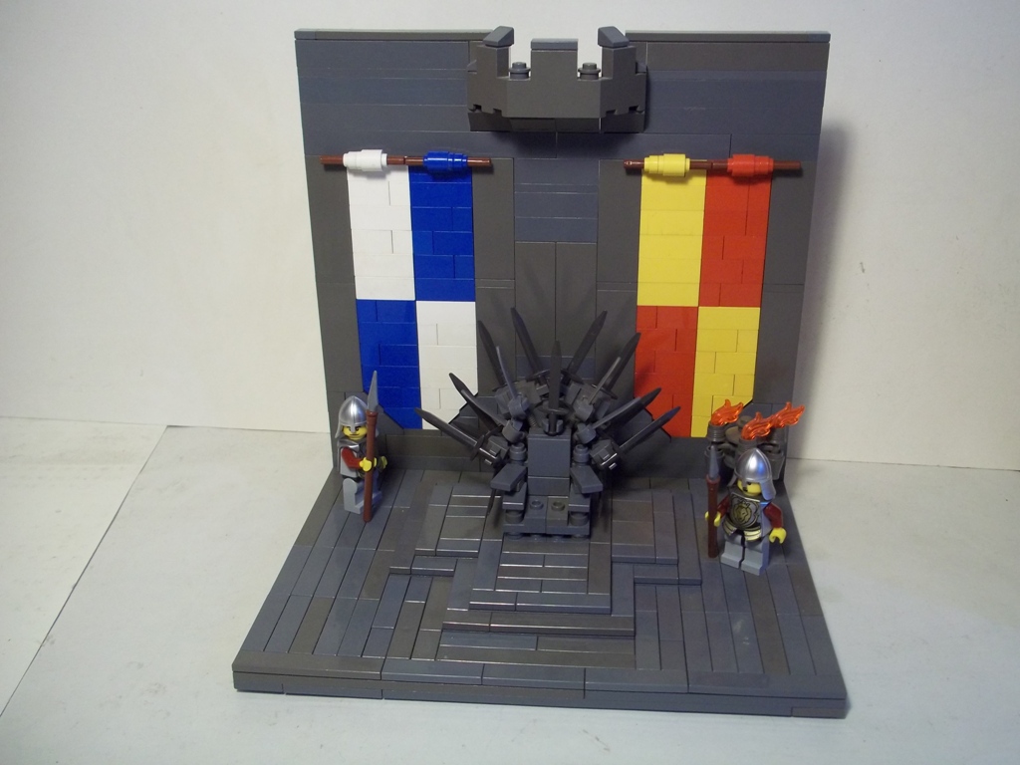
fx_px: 1061
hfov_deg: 51.4
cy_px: 382
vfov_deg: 39.7
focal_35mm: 36
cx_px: 510
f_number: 3.1
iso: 160
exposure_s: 1/30
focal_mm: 6.5
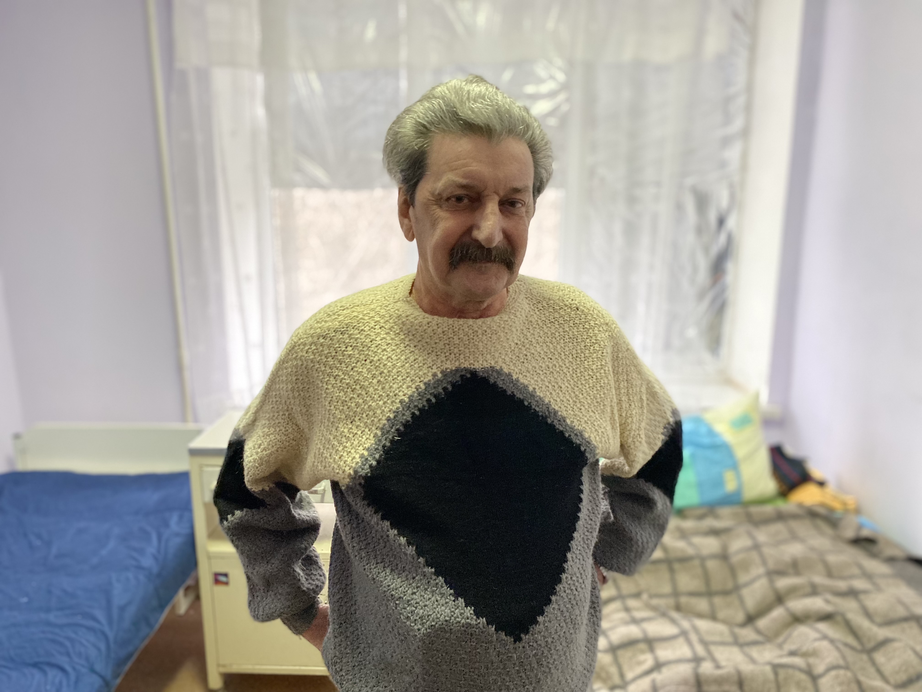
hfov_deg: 67.3
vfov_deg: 53.1
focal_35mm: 26
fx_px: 693
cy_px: 346
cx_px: 461
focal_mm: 4.25
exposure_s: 1/50
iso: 320
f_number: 1.8
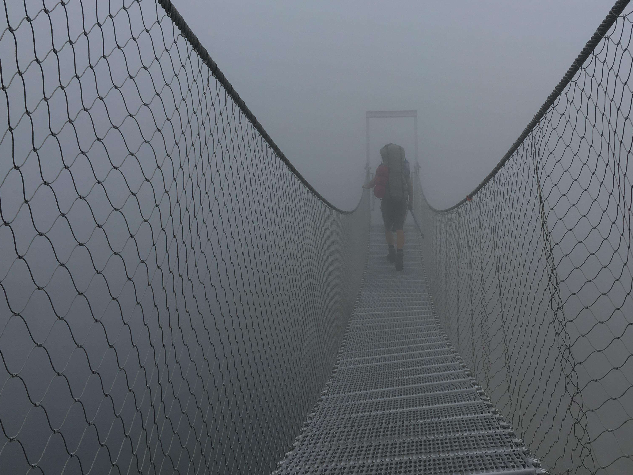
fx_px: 713
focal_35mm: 39
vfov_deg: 36.8
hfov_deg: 47.7
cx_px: 370
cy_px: 203
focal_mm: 4.15
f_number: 2.2
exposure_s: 1/845
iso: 25
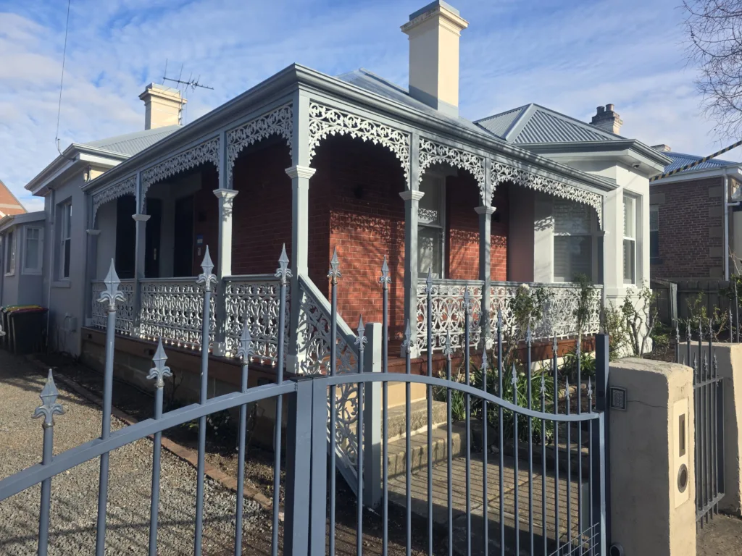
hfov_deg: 73.9
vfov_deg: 58.9
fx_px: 493
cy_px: 278
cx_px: 371
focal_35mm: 23
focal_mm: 6.3
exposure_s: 1/3220
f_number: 1.7
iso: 80
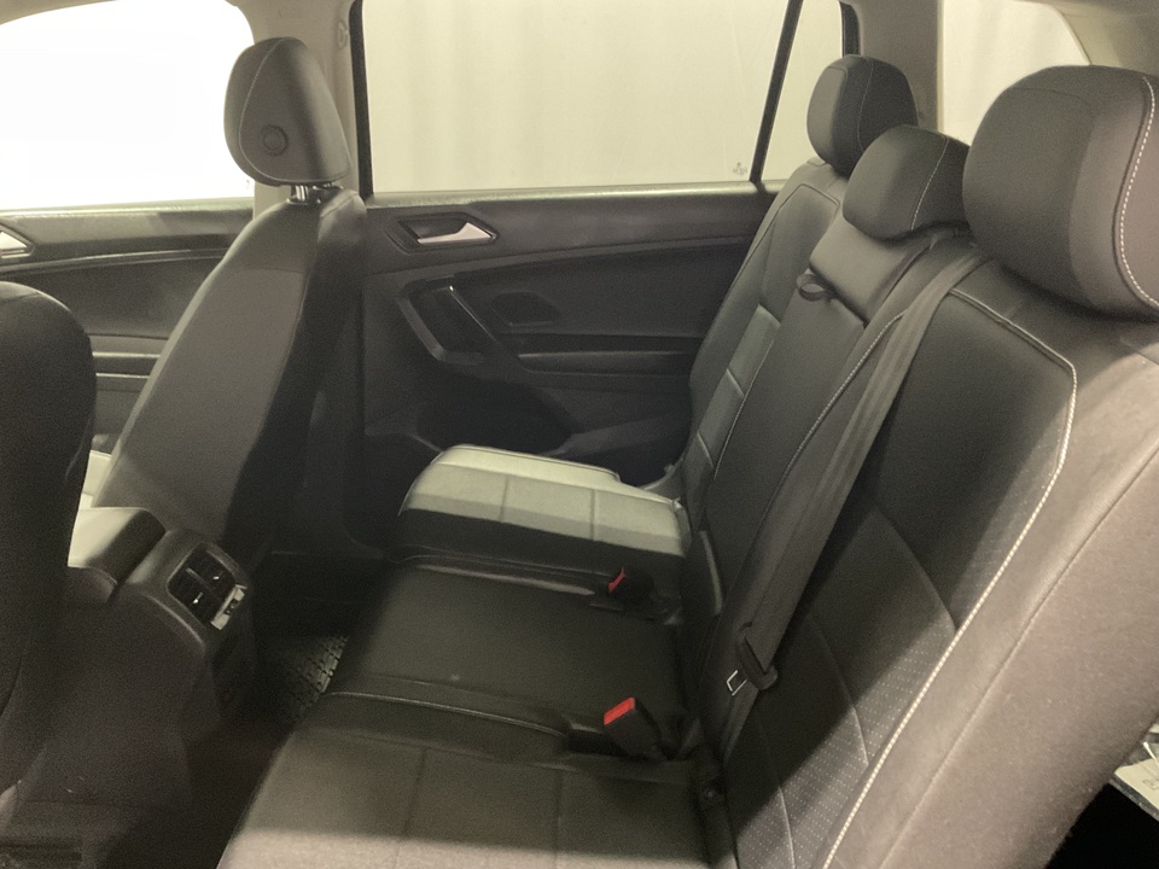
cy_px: 434
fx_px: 971
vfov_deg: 48.2
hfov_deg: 61.7
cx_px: 580
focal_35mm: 29
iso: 500
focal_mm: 3
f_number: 1.8
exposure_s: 1/25
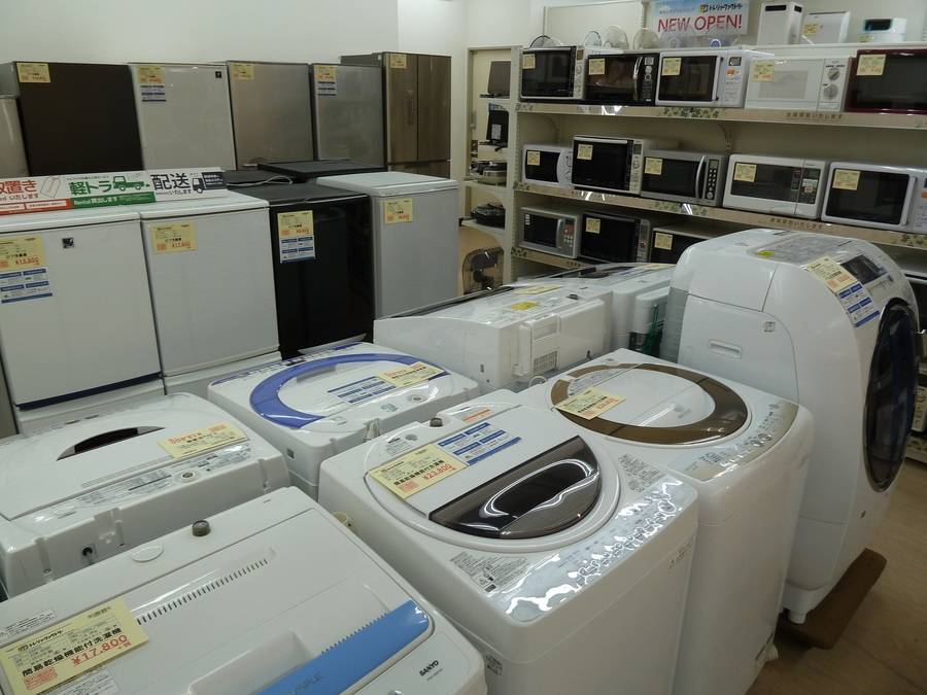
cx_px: 464
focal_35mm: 25
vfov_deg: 54.9
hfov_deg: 69.4
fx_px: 669
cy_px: 348
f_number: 3.3
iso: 80
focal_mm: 4.1
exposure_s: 1/40
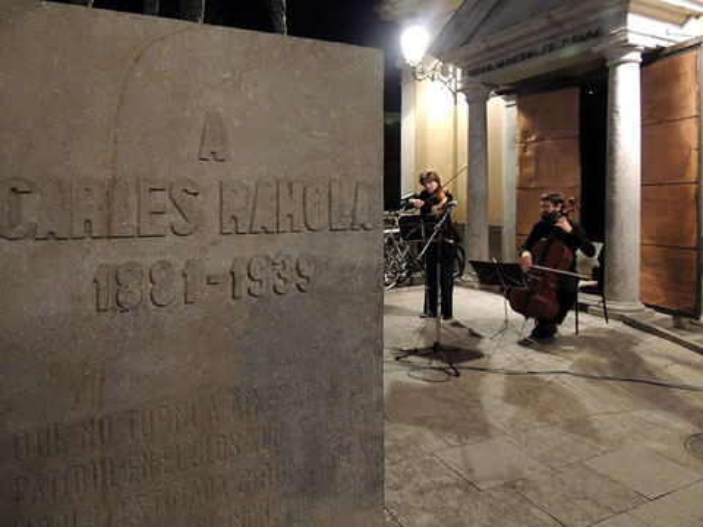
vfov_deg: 56.8
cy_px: 264
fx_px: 487
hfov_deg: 71.6
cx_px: 352
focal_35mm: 24
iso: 800
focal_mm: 4.3
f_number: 3
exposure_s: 1/6
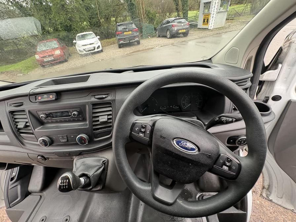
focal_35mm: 14
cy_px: 111
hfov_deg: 102.1
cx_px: 148
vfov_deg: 85.7
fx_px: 120
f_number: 2.2
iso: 200
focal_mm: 2.22
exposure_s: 1/71
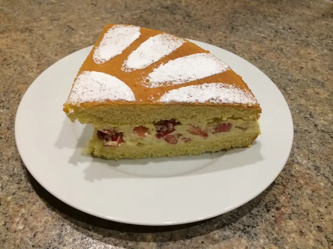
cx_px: 166
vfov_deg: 48.2
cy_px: 124
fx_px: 279
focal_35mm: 29
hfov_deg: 61.7
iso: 250
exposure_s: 1/33
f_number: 2.2
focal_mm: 4.15
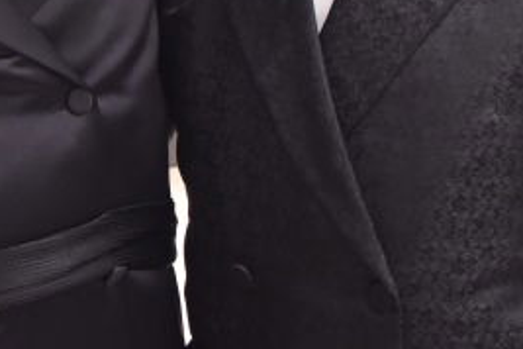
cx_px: -39
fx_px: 1671
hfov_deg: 17.3
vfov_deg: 11.5
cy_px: -142
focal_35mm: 115
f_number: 4.5
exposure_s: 1/100
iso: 2500
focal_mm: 30
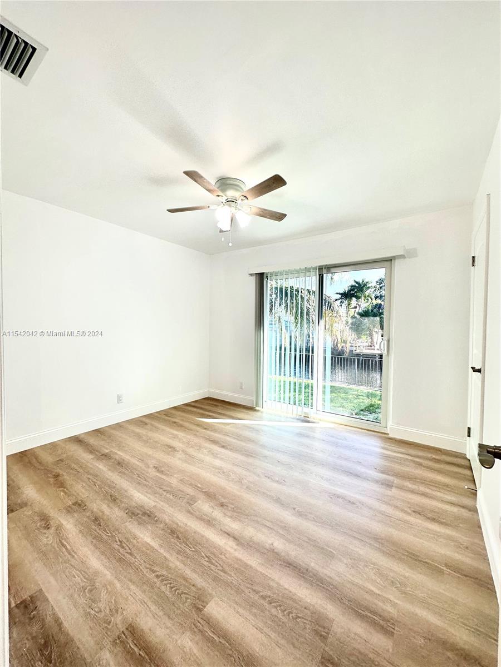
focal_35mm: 14
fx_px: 270
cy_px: 334
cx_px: 250
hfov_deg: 85.7
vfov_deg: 102.1
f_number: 2.2
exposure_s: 1/130
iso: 40
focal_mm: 2.22
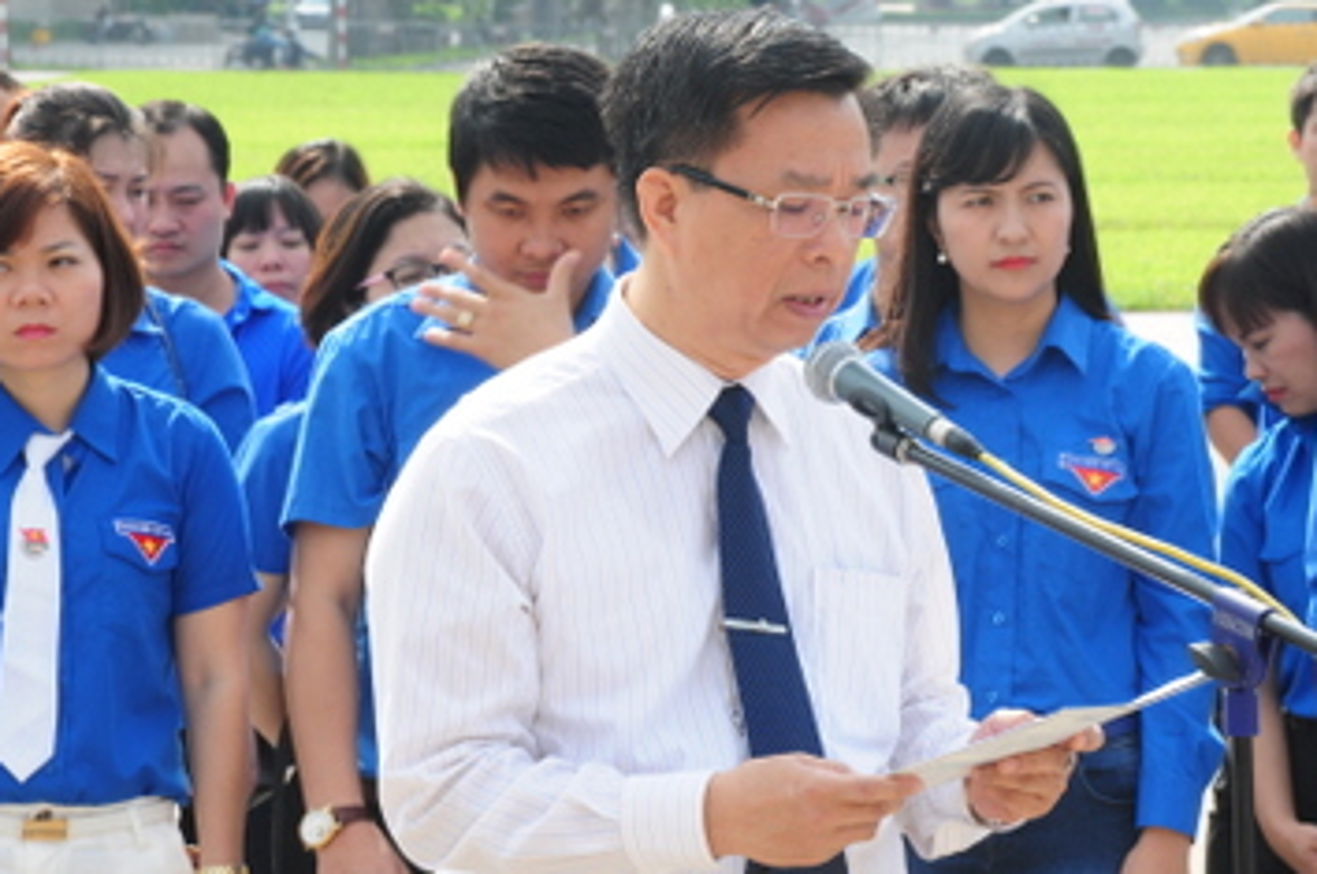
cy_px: 283
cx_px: 845
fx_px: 8136
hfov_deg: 9.2
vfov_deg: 6.1
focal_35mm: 223
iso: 320
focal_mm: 105
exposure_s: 1/125
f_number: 14
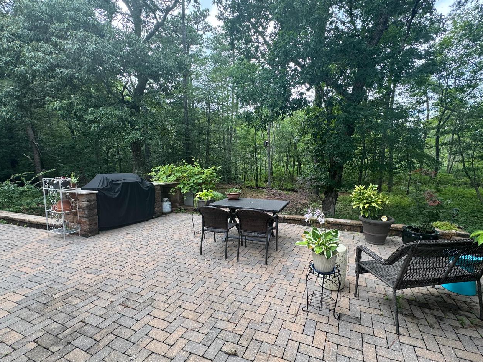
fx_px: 223
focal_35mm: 16
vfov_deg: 78.1
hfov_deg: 94.2
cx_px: 265
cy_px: 190
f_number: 2.2
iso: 40
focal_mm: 2.22
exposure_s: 1/135
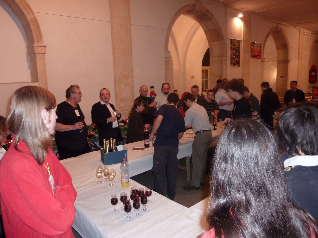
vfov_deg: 54.9
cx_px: 159
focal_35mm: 25
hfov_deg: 69.4
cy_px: 119
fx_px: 230
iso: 320
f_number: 3.3
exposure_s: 1/30
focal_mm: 4.1
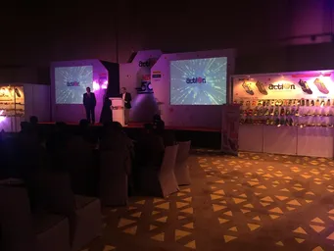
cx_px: 167
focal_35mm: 29
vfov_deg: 48.3
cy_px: 126
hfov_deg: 61.6
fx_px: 280
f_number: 2.2
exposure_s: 1/33
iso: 64
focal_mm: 4.15
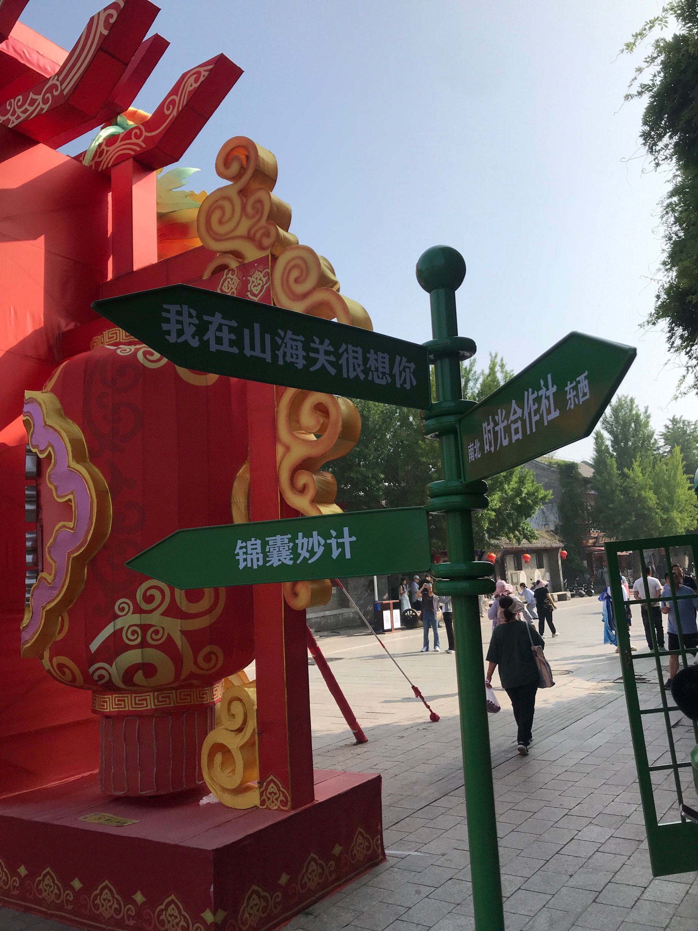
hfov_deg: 49.8
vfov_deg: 63.4
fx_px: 753
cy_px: 466
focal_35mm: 28
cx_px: 349
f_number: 1.8
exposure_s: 1/2457
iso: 20
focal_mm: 3.99
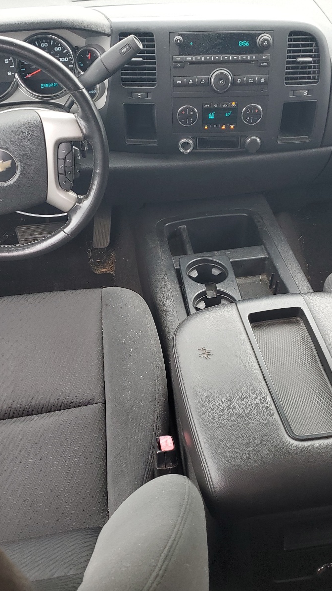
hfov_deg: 31.2
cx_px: 171
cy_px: 294
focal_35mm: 38
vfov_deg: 52.8
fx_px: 595
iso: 52
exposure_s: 1/60.2
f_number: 1.5
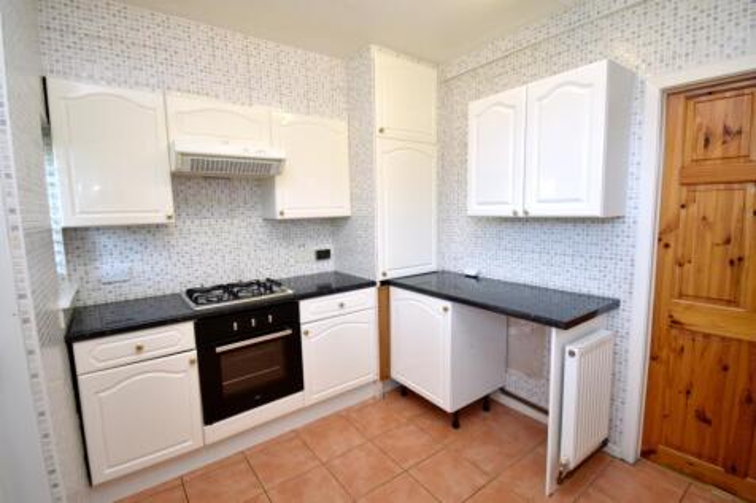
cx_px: 378
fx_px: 315
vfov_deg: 77.3
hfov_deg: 100.4
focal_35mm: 15
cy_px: 252
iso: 100
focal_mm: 10
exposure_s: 1/15
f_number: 4.5
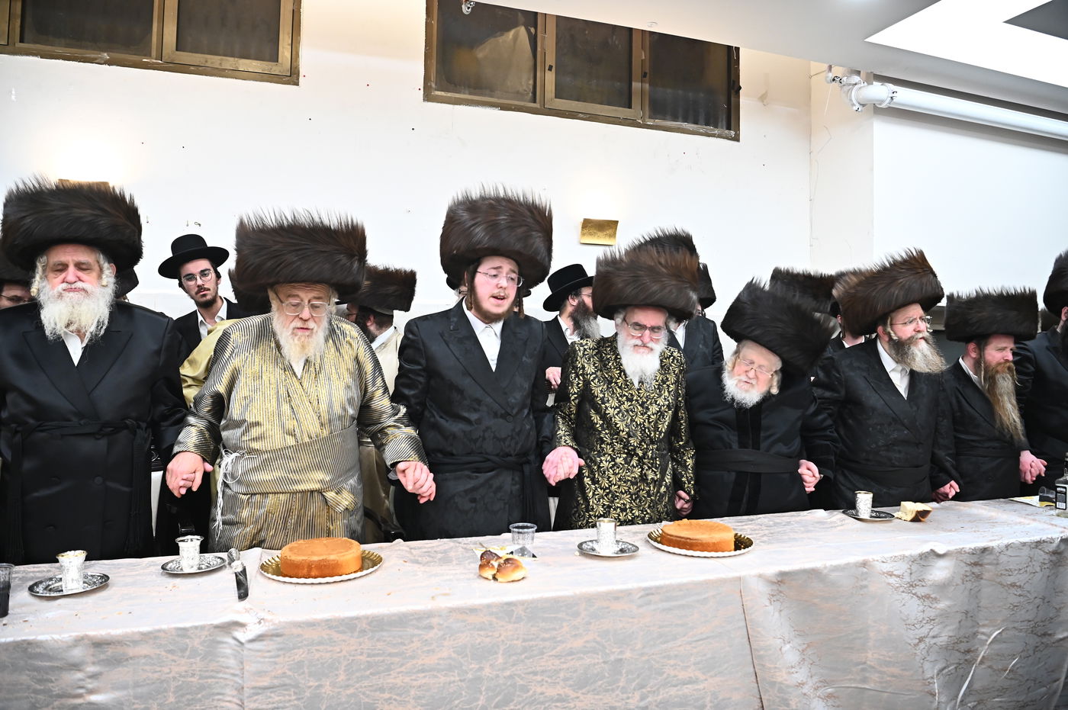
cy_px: 355
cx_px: 534
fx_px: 711
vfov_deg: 53.1
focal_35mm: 24
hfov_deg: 73.8
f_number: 4
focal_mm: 24
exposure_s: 1/200
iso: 2500
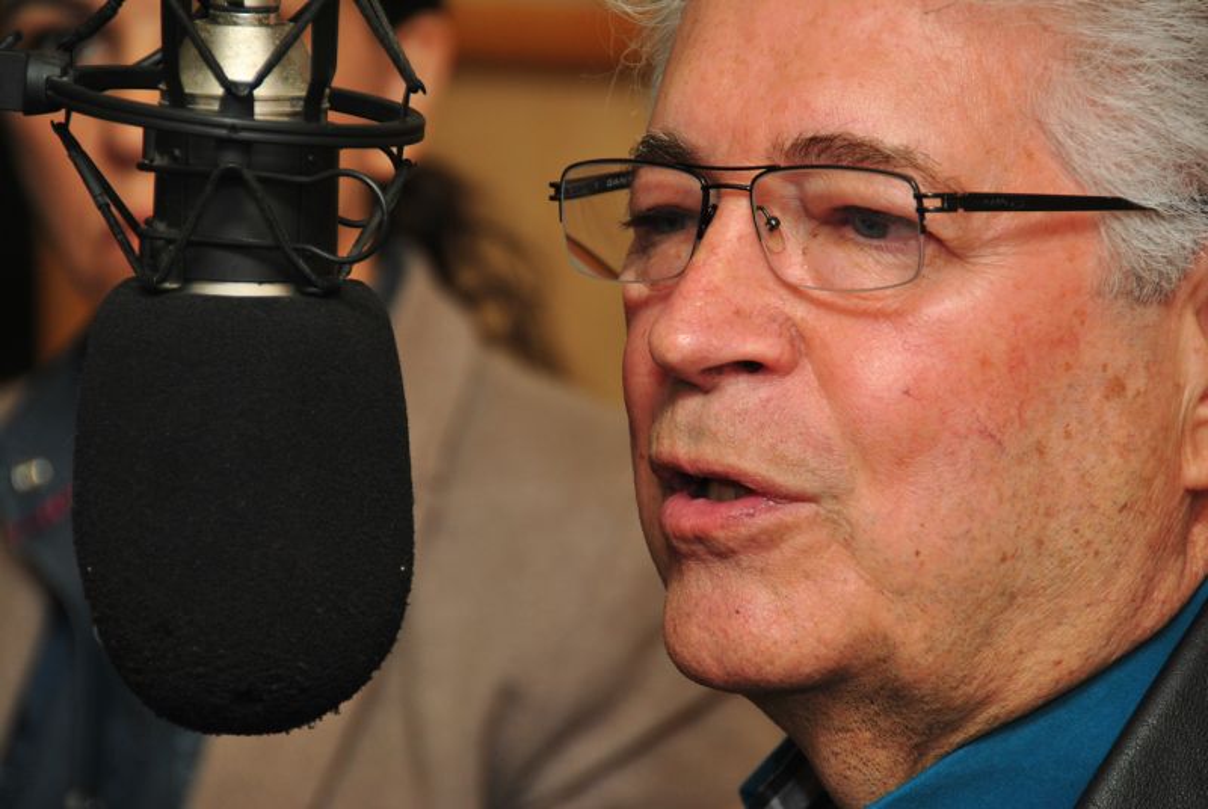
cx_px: 604
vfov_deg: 4.6
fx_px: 10081
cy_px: 404
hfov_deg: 6.9
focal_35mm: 300
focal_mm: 200
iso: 200
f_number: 5.6
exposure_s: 1/60
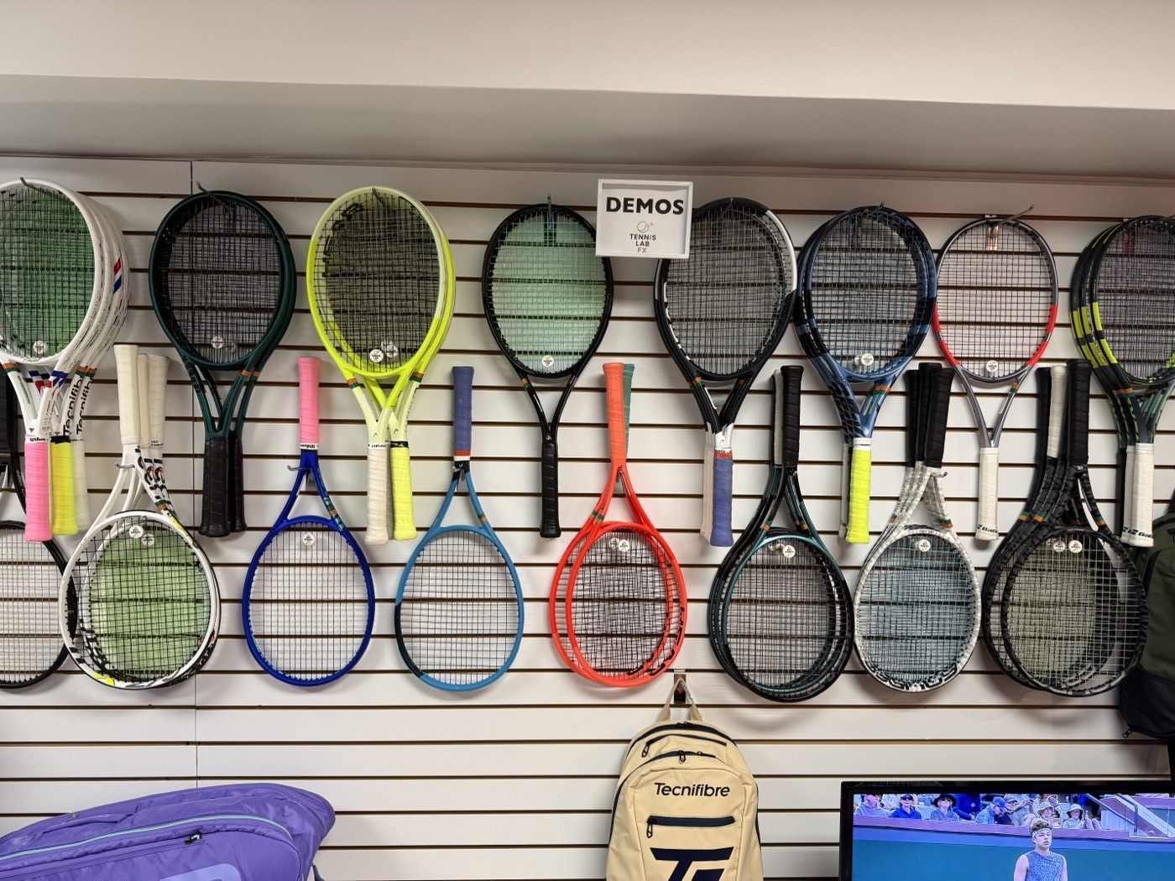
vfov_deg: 56.8
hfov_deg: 71.6
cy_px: 440
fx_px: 815
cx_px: 588
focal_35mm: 24
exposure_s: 1/60
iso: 200
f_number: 1.78
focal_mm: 6.76
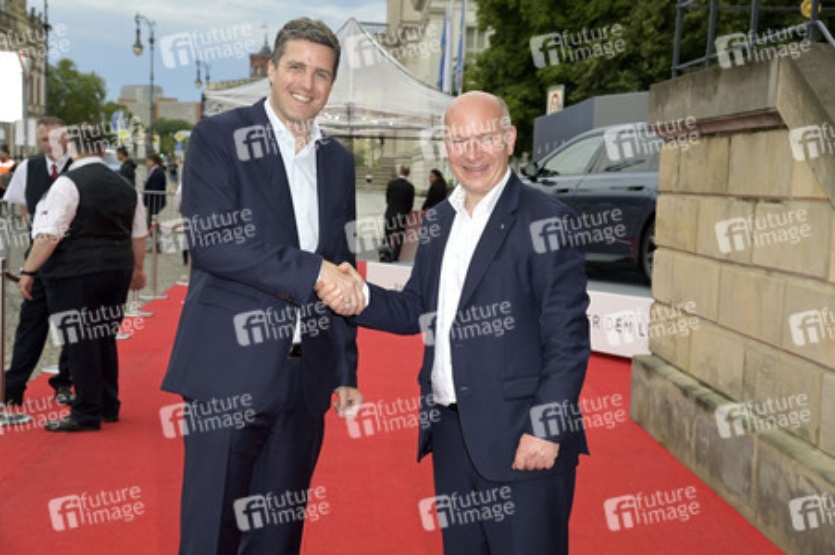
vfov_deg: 23.3
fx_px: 1344
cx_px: 418
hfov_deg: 34.5
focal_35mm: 58
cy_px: 278
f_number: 6.3
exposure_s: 1/250
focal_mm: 58
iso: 400
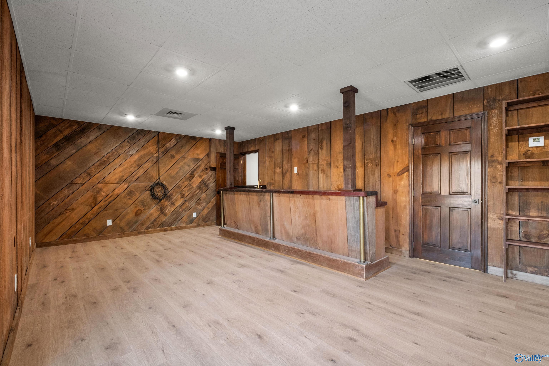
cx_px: 274
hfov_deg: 100.4
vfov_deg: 77.3
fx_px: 229
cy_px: 183
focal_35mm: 15
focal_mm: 10
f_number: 8
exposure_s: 1/2
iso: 800
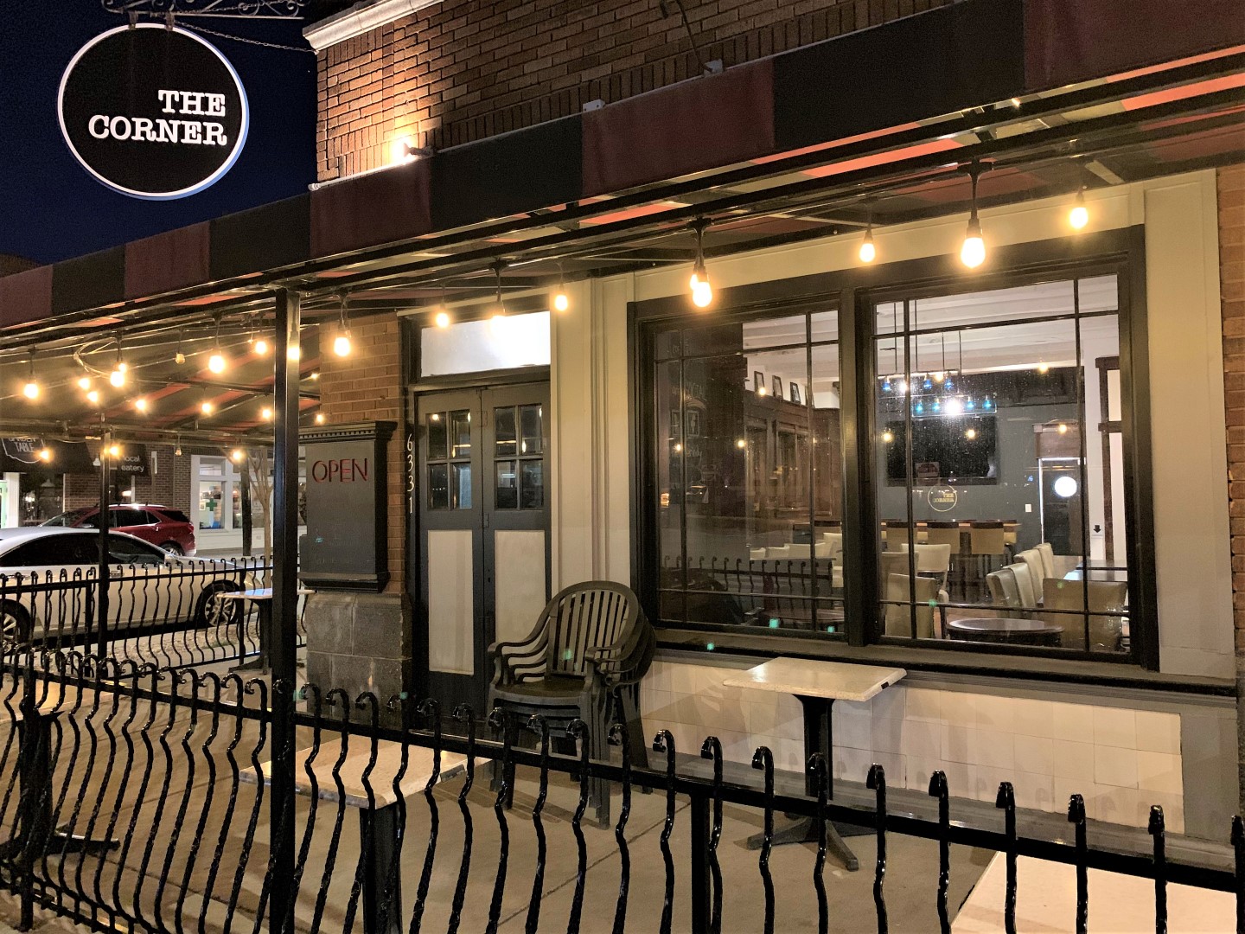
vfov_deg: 53.1
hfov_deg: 67.3
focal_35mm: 26
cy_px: 467
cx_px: 622
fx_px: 935
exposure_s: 1/20
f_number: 1.8
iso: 800
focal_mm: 4.25
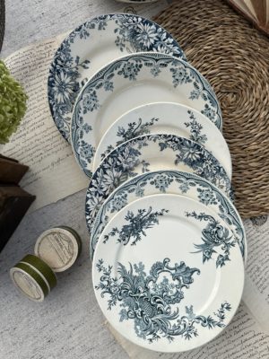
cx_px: 134
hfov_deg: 56.8
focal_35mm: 24
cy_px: 180
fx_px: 249
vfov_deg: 71.6
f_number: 1.78
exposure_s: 1/2732
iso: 80
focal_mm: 6.86
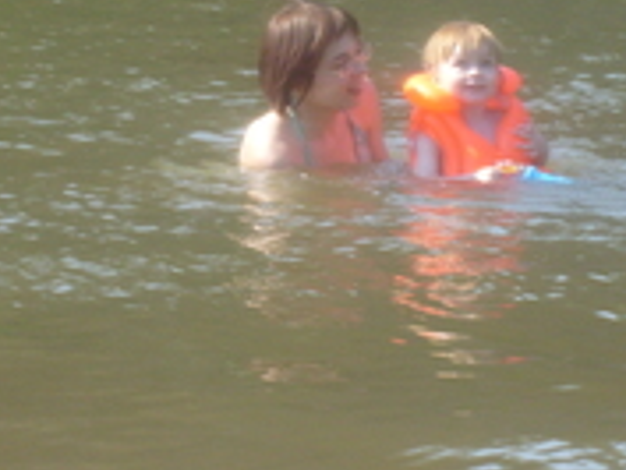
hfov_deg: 7.4
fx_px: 4868
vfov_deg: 5.5
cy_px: 194
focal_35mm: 269
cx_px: 251
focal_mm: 17.4
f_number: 4.9
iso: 80
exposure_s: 1/250
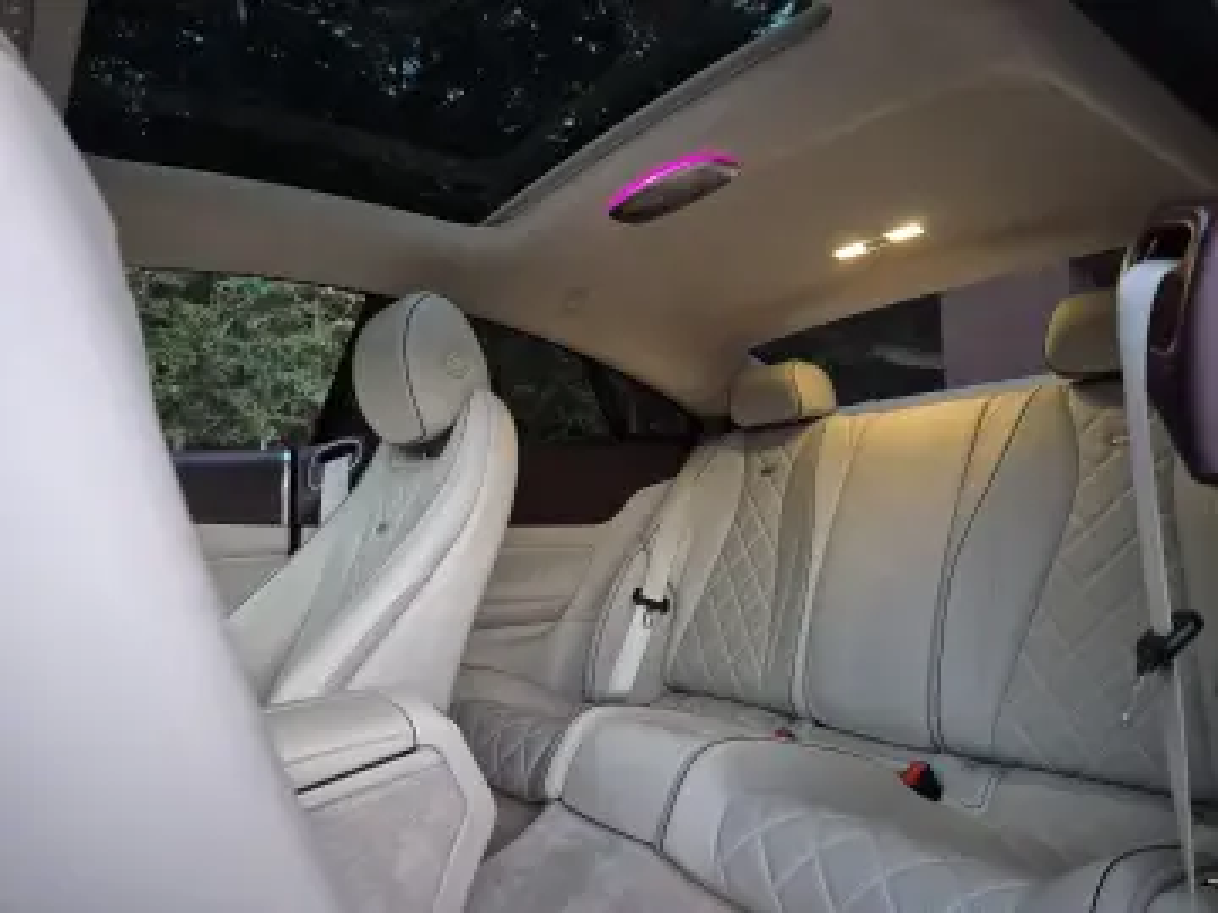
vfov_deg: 58.9
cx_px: 609
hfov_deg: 73.9
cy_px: 456
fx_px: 809
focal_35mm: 23
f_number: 1.8
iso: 1250
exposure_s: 1/45
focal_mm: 5.4
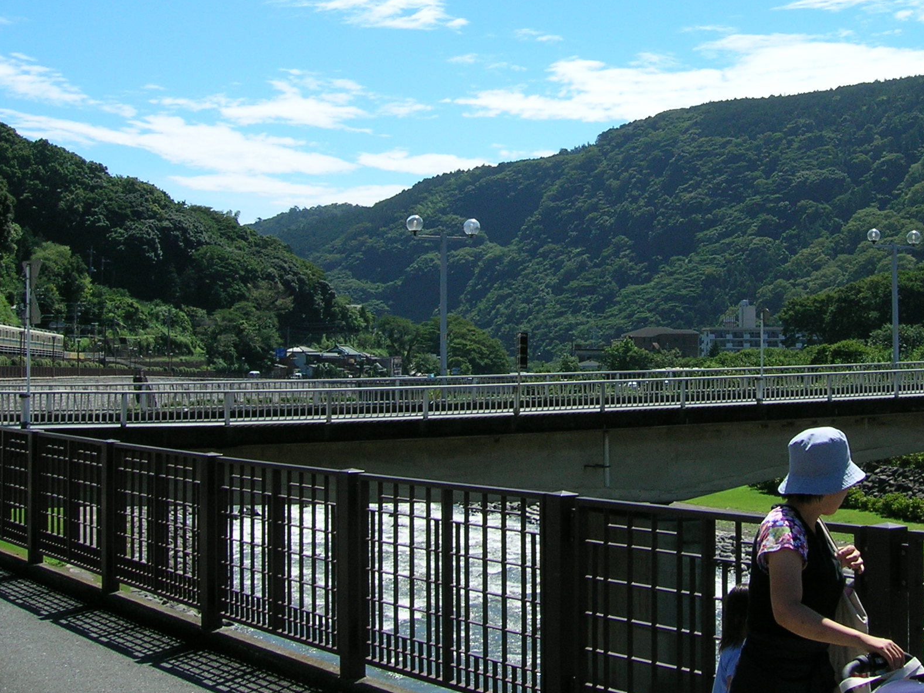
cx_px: 619
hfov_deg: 34.0
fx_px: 1495
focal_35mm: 56
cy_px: 169
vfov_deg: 25.8
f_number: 4.9
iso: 50
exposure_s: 1/392
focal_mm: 5.7
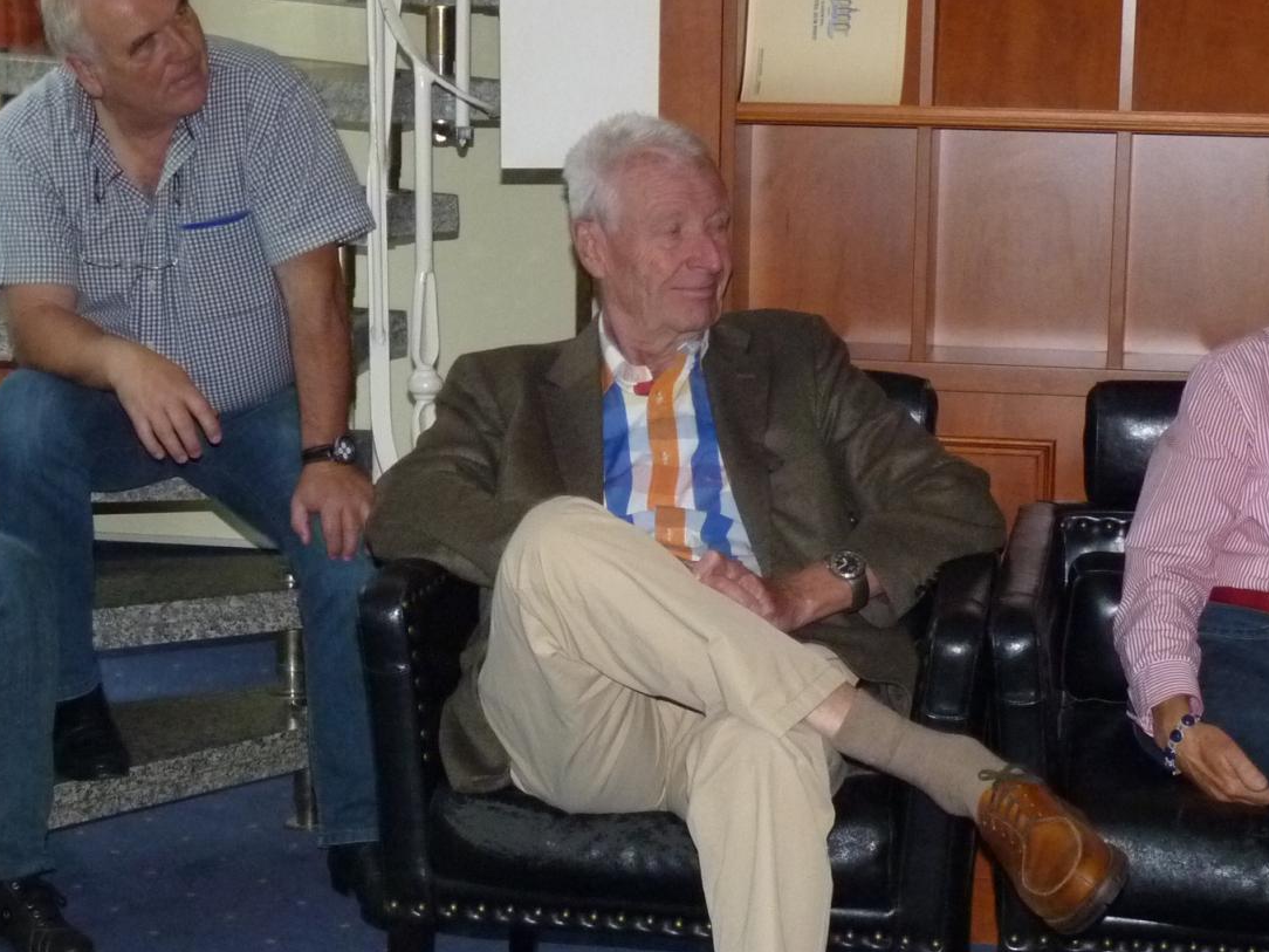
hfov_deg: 23.0
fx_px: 3116
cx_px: 626
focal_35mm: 85
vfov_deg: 17.4
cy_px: 485
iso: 400
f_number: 3.2
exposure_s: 1/13
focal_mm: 8
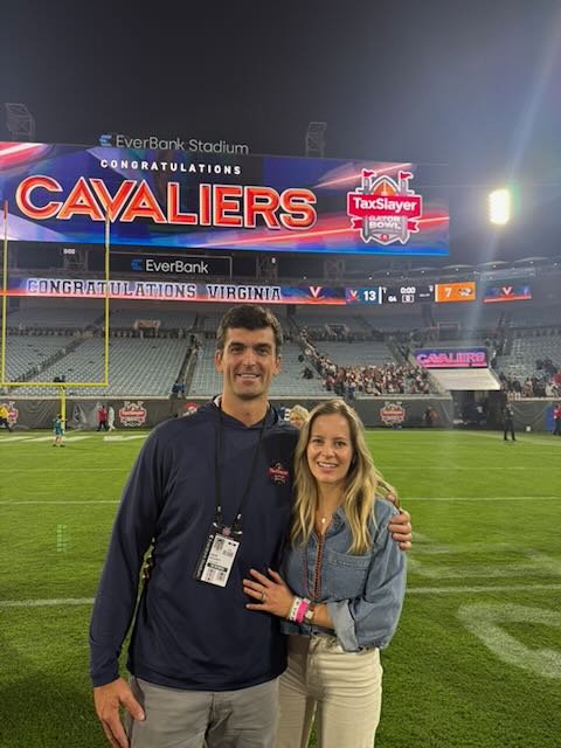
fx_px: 519
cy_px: 374
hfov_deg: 56.8
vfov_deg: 71.6
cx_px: 280
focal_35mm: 24
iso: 125
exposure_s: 1/299
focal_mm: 6.76
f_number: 1.78
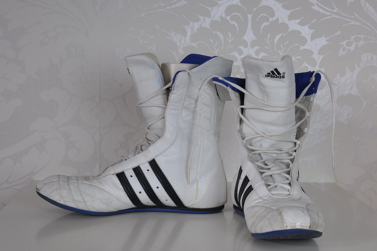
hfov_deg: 46.4
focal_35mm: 42
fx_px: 440
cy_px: 128
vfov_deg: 31.9
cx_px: 203
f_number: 6.3
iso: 200
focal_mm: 26
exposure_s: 1/40
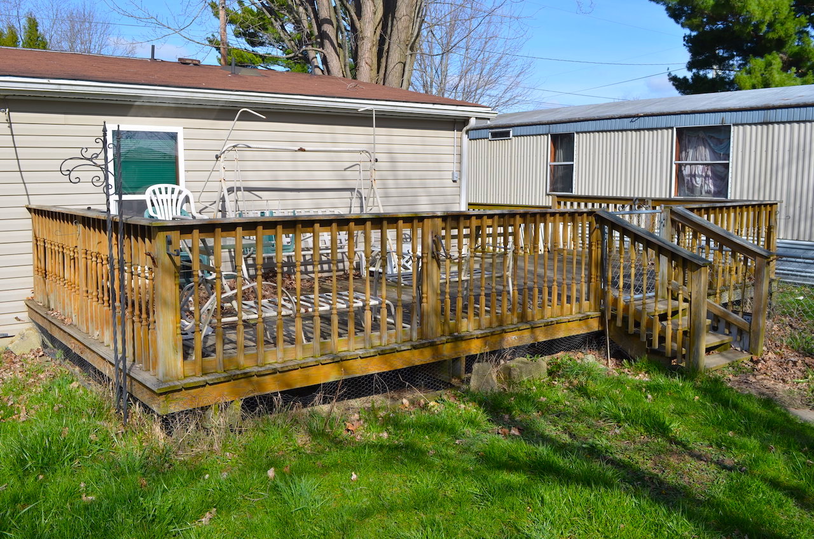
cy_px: 270
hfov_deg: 59.6
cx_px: 407
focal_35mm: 32
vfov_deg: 41.5
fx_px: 711
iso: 100
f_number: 8
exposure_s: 1/320
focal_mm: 21
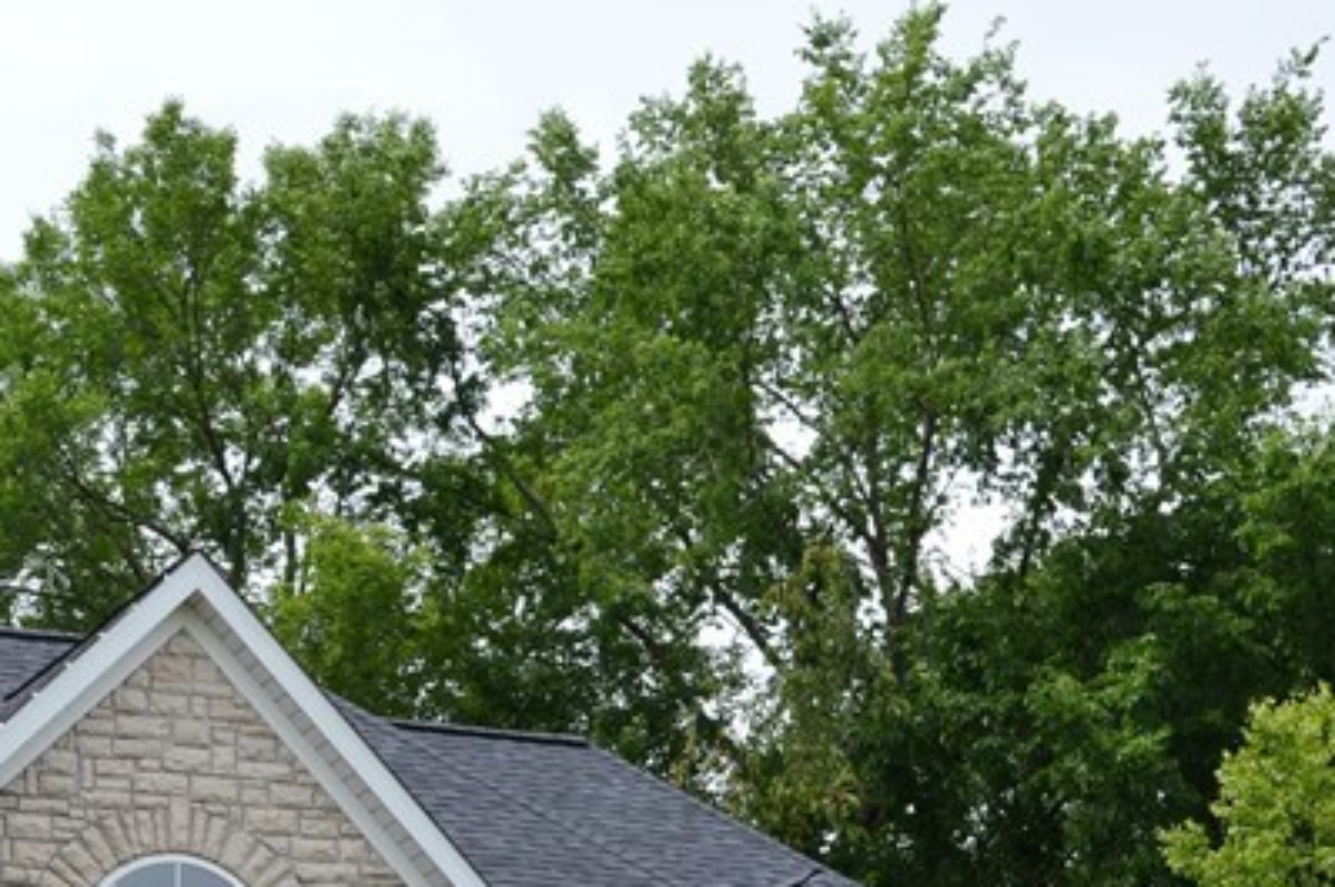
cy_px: 1034
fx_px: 3630
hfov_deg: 20.4
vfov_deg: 13.6
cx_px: 149
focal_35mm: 98
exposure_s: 1/250
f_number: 8
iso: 100
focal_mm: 24
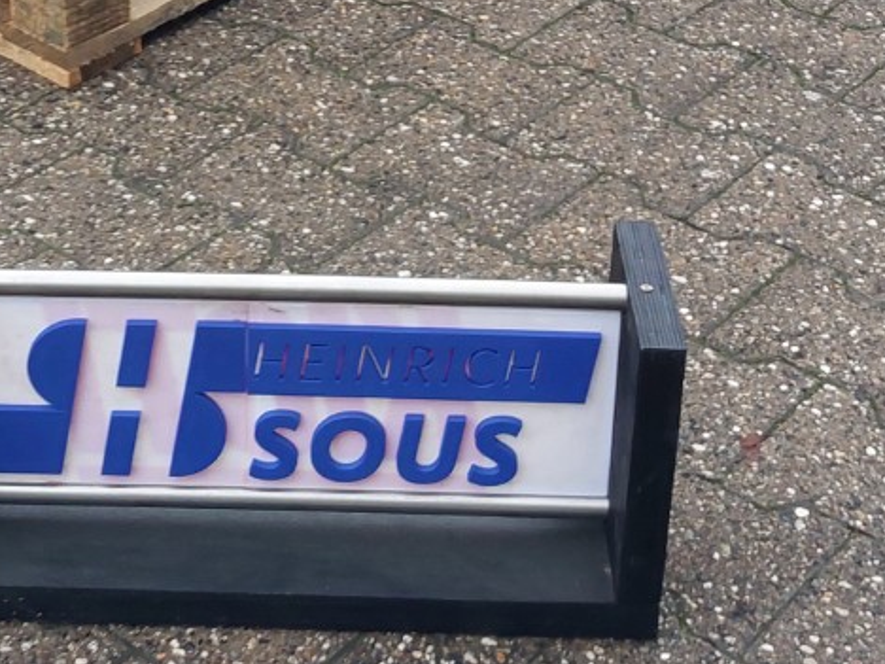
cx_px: 316
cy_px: -172
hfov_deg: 23.5
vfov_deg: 16.9
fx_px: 2122
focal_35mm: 83
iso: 32
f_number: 1.8
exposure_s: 1/50
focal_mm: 4
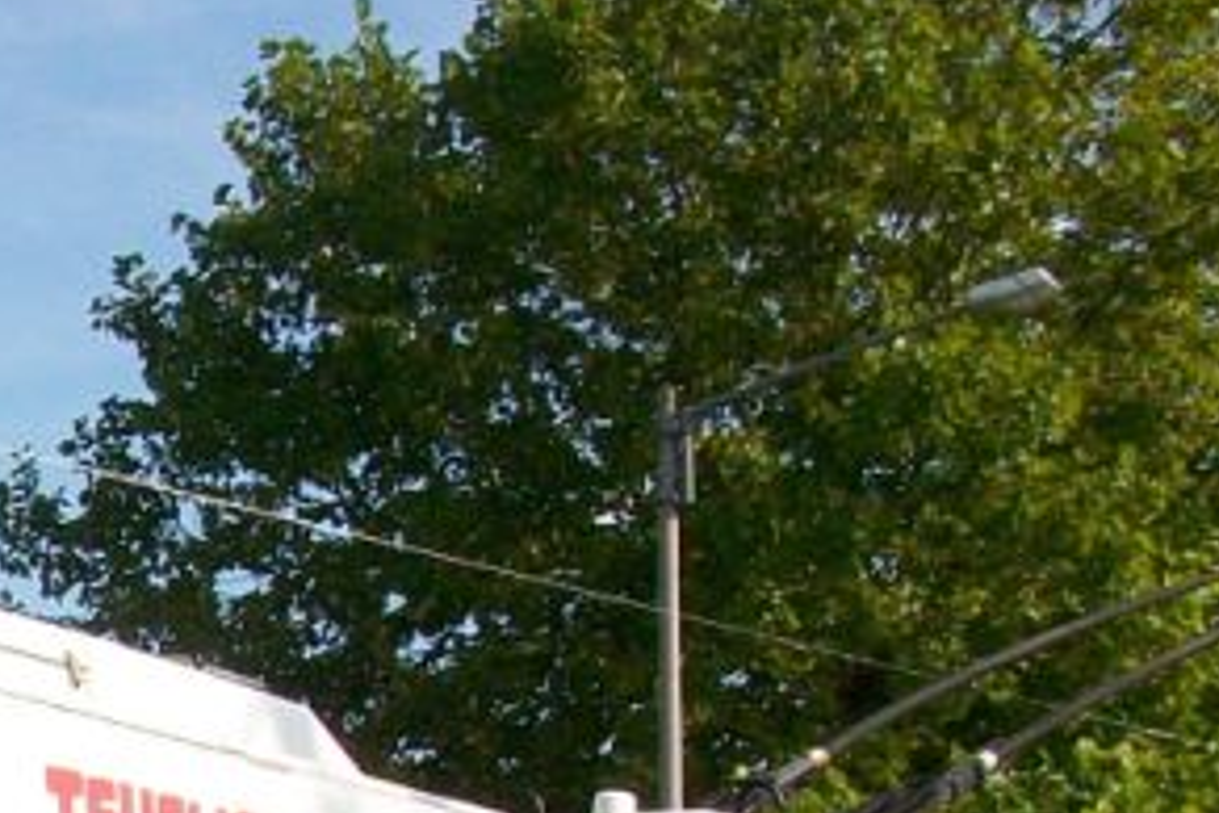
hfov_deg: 16.3
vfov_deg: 11.4
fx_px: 3961
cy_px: 1090
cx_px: -490
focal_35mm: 117
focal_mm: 5.7
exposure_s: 1/250
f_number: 5.5
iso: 64
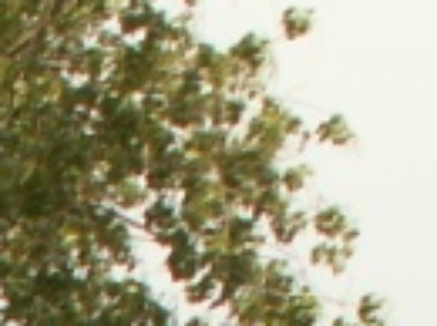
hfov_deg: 6.0
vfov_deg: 4.4
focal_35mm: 316
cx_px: -582
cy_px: 1210
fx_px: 3982
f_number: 5.6
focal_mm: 6.59
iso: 50
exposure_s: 1/160
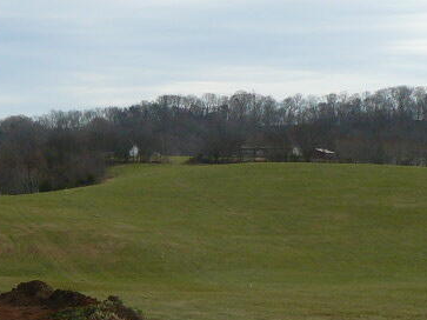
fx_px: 1566
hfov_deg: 14.8
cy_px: 413
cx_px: -131
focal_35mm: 127
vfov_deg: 11.4
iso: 100
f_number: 5.6
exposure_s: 1/320
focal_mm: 6
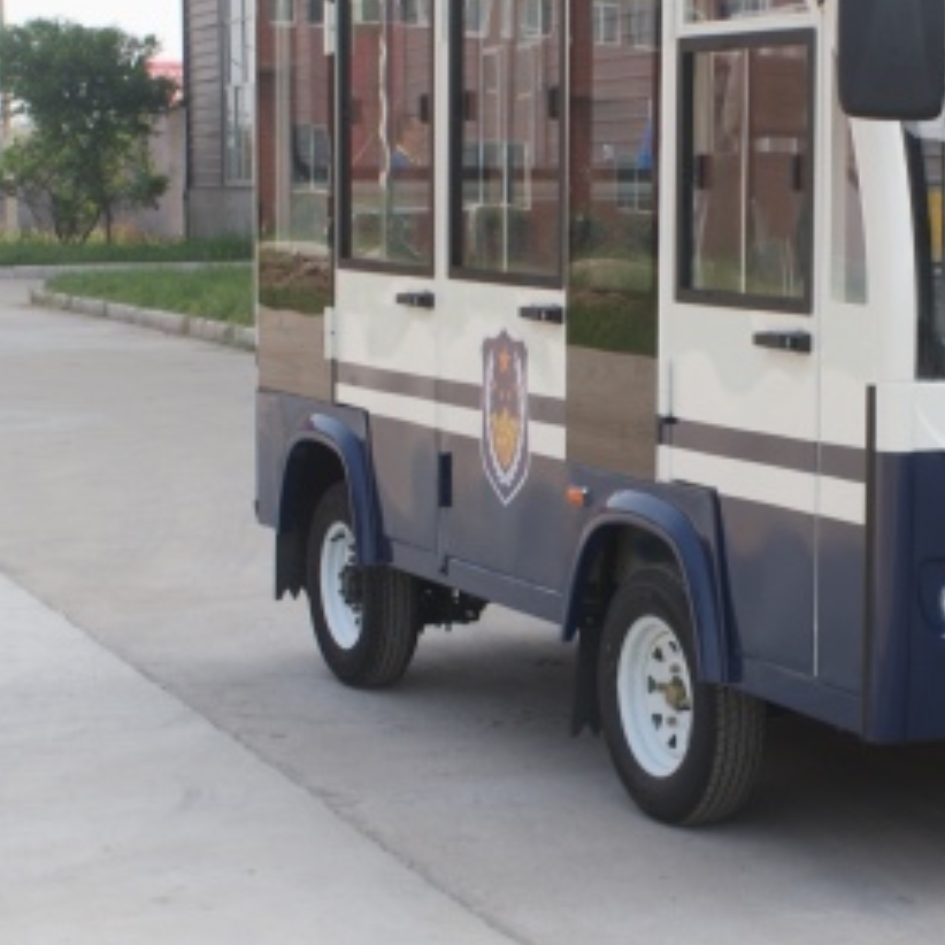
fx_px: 3025
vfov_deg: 17.7
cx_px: 838
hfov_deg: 17.5
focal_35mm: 98
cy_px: 372
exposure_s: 1/80
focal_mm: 35
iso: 100
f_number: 10
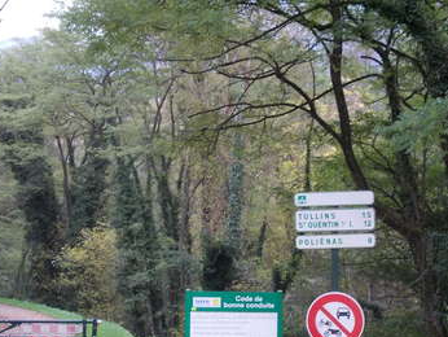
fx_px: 1347
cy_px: 250
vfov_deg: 14.2
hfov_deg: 18.8
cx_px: 141
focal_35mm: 104
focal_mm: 8.5
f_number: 4
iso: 200
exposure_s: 1/25
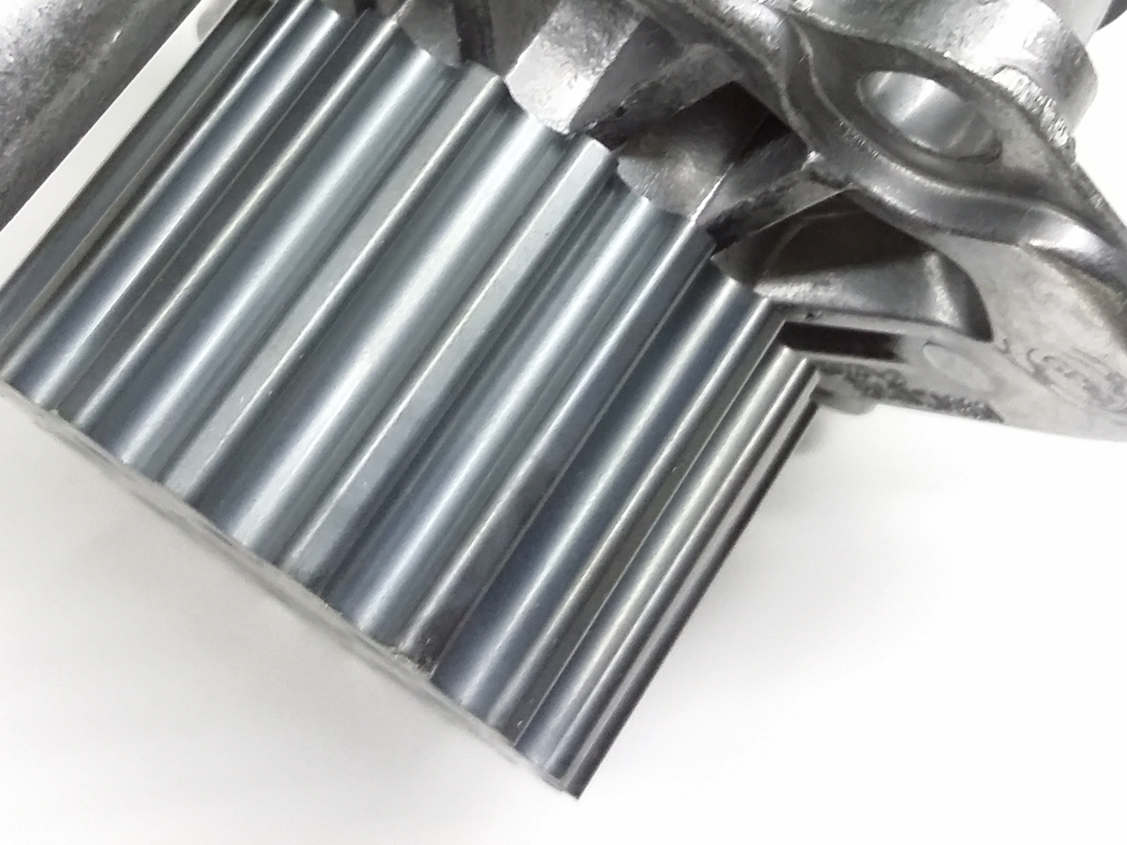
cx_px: 569
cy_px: 109
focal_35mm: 56
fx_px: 1823
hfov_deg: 34.3
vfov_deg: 25.4
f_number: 2.4
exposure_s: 1/15
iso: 250
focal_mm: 3.4
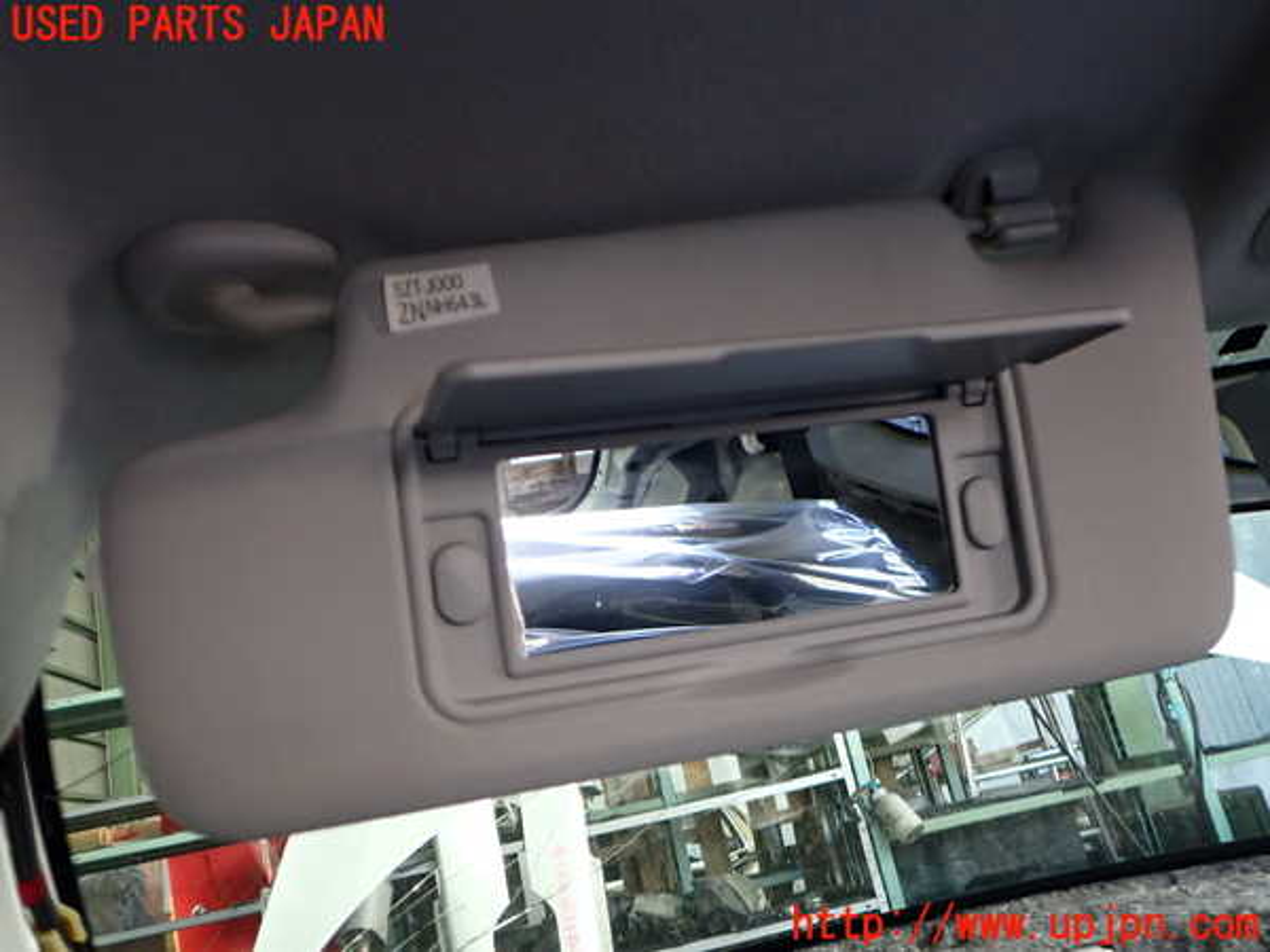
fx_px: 1101
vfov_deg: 46.8
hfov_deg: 60.0
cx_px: 635
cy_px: 476
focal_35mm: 30
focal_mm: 5.4
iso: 320
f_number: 2.3
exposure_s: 1/60
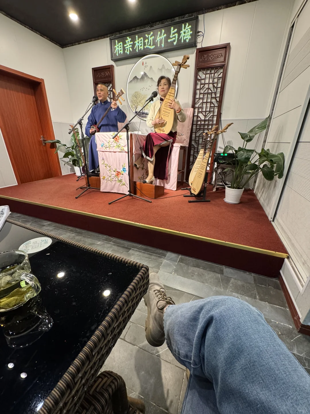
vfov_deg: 102.1
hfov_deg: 85.7
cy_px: 207
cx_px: 155
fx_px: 167
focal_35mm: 14
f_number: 2.2
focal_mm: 2.22
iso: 320
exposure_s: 1/52
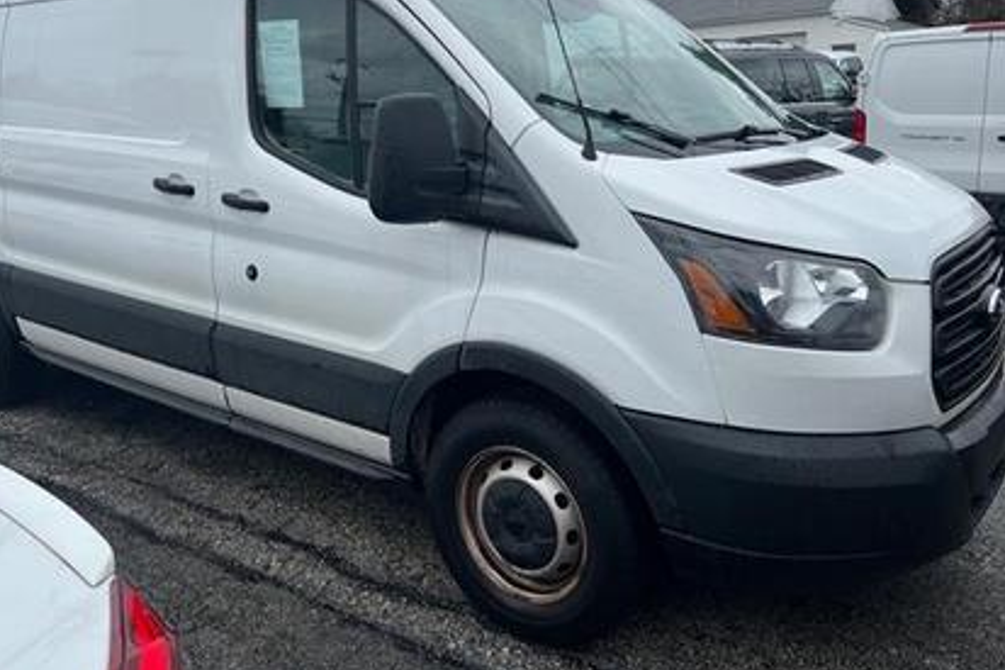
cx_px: 453
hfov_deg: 57.1
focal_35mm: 33
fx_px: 921
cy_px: 227
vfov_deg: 39.5
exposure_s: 1/1531
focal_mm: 5.7
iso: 50
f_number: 1.5
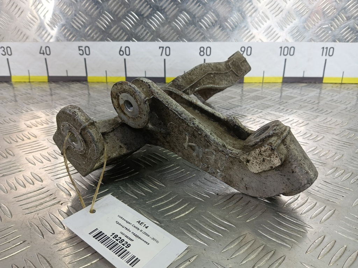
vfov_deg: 58.9
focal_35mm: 23
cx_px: 179
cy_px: 134
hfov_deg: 73.9
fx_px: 238
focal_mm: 4.11
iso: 79
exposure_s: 1/50
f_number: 1.6
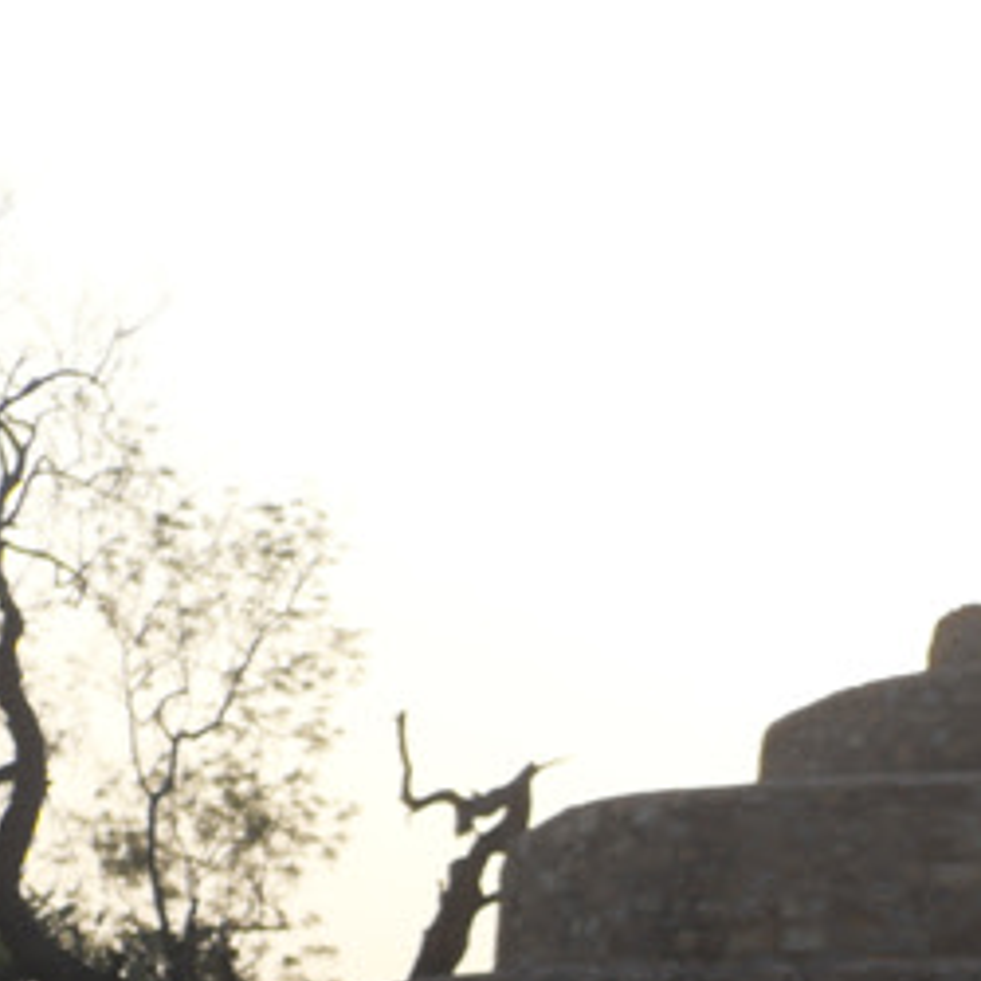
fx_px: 5899
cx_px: 930
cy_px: 1052
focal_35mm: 184
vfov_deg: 9.4
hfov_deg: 9.5
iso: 80
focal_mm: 13.9
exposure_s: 1/350
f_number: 4.5
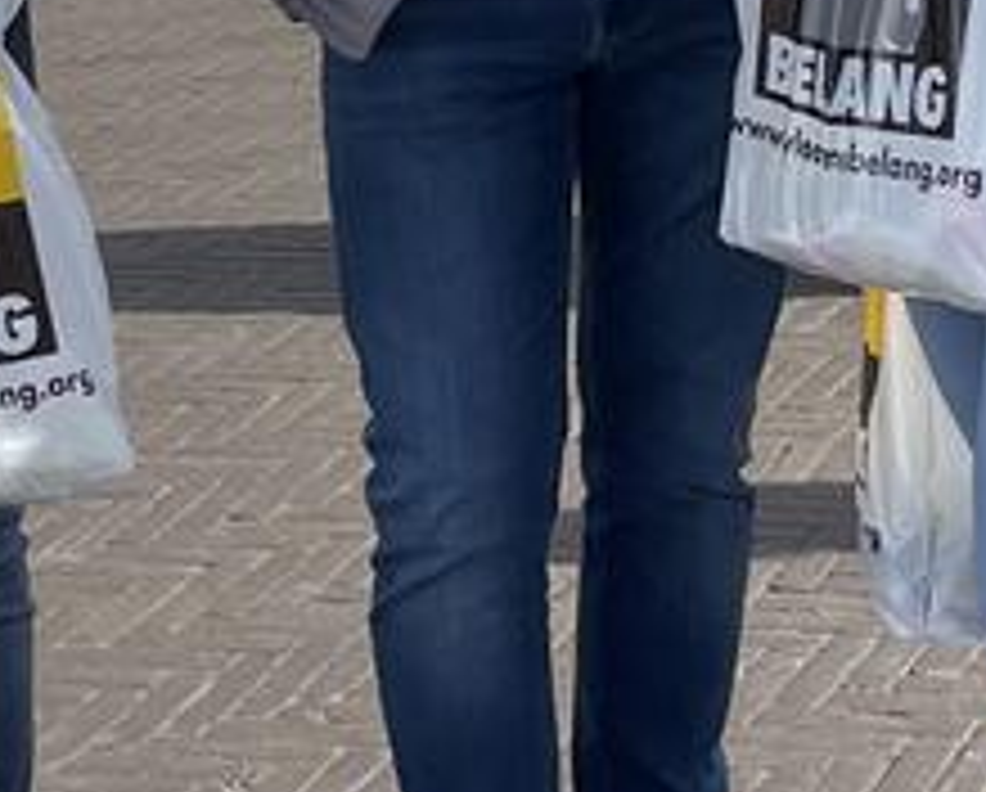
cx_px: 545
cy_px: 0
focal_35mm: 148
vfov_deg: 10.4
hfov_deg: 13.0
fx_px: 4327
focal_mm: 4.2
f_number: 1.6
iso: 32
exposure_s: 1/1855
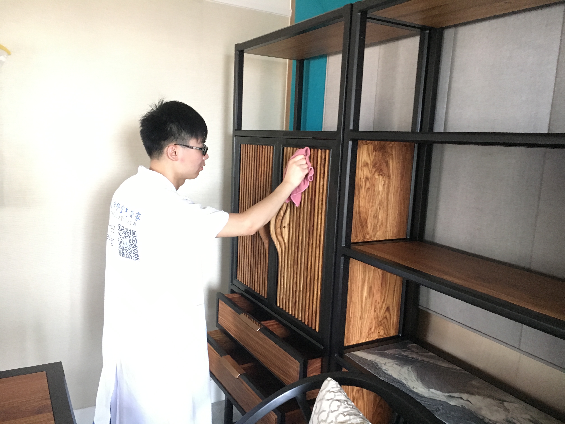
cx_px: 282
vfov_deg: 48.2
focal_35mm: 29
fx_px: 473
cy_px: 212
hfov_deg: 61.7
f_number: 2.2
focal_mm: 4.15
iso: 200
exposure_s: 1/25
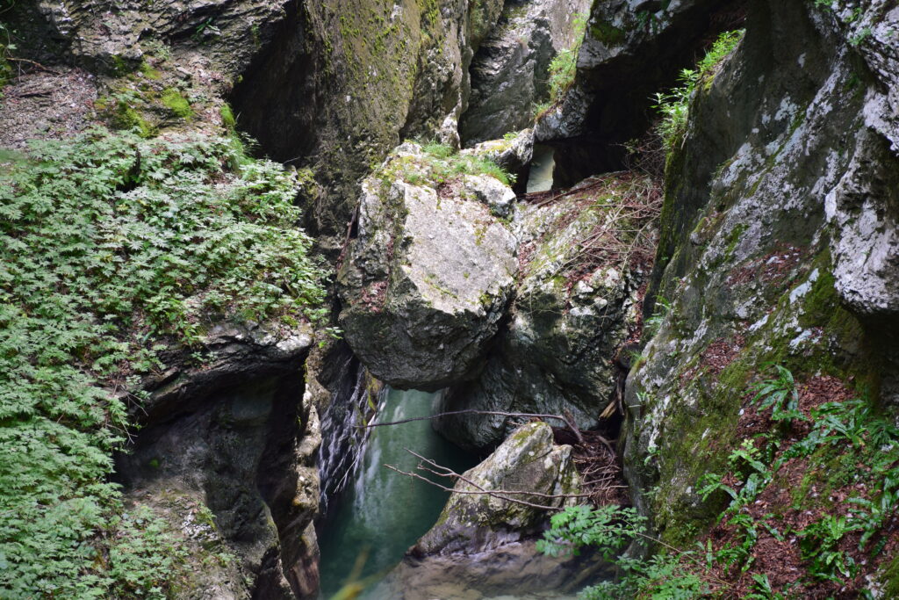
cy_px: 300
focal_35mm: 105
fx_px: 2622
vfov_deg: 13.0
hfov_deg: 19.5
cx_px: 450
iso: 100
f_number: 5
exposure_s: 1/3
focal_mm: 70
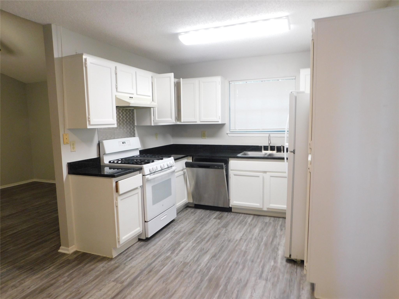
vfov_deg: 58.9
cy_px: 150
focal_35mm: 23
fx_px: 265
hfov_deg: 73.9
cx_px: 200
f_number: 3
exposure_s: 1/30
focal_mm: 4
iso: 140
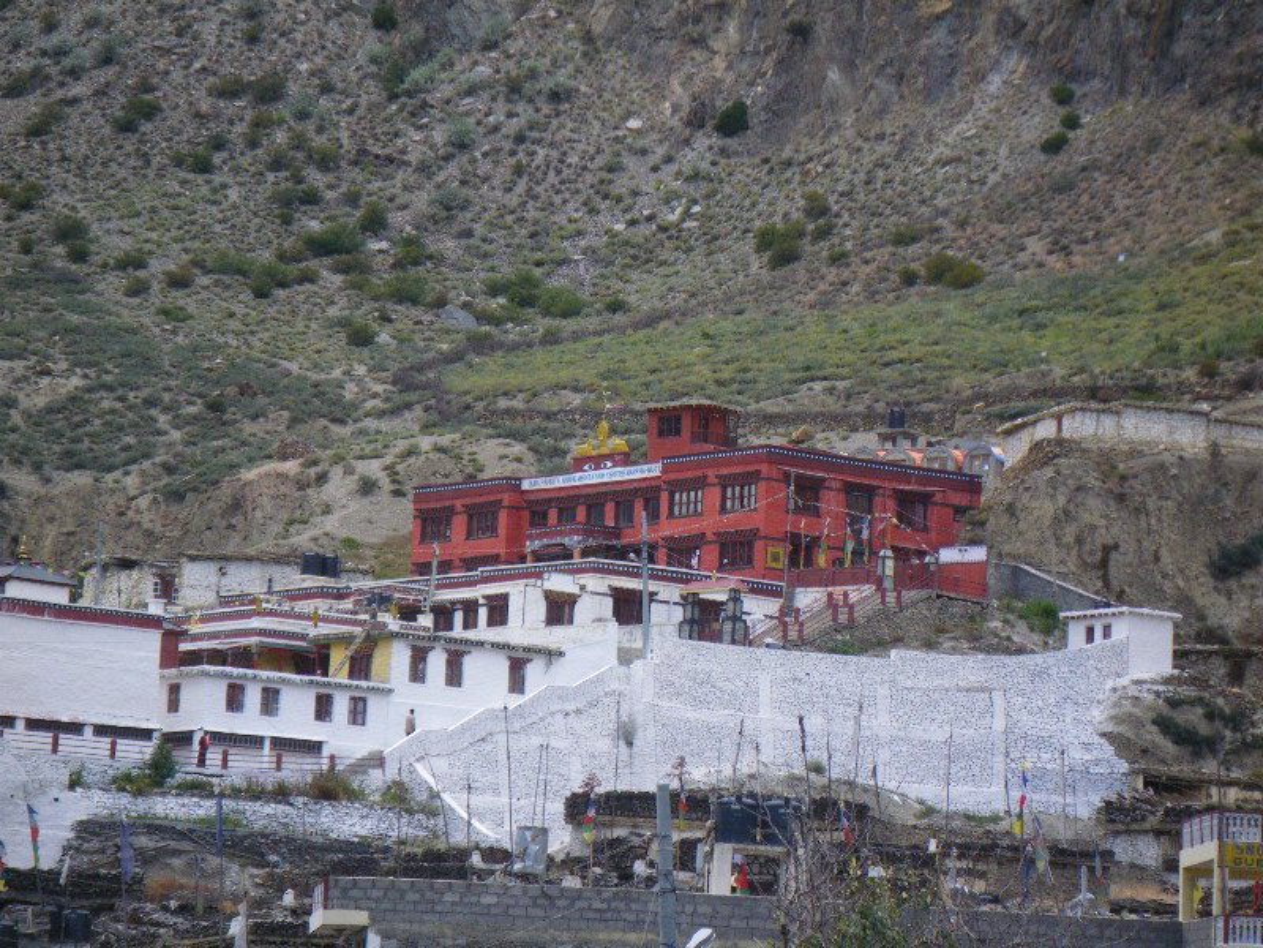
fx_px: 5108
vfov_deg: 10.6
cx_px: 632
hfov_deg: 14.1
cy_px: 474
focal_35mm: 140
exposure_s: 1/250
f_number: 5.5
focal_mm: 25
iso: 250
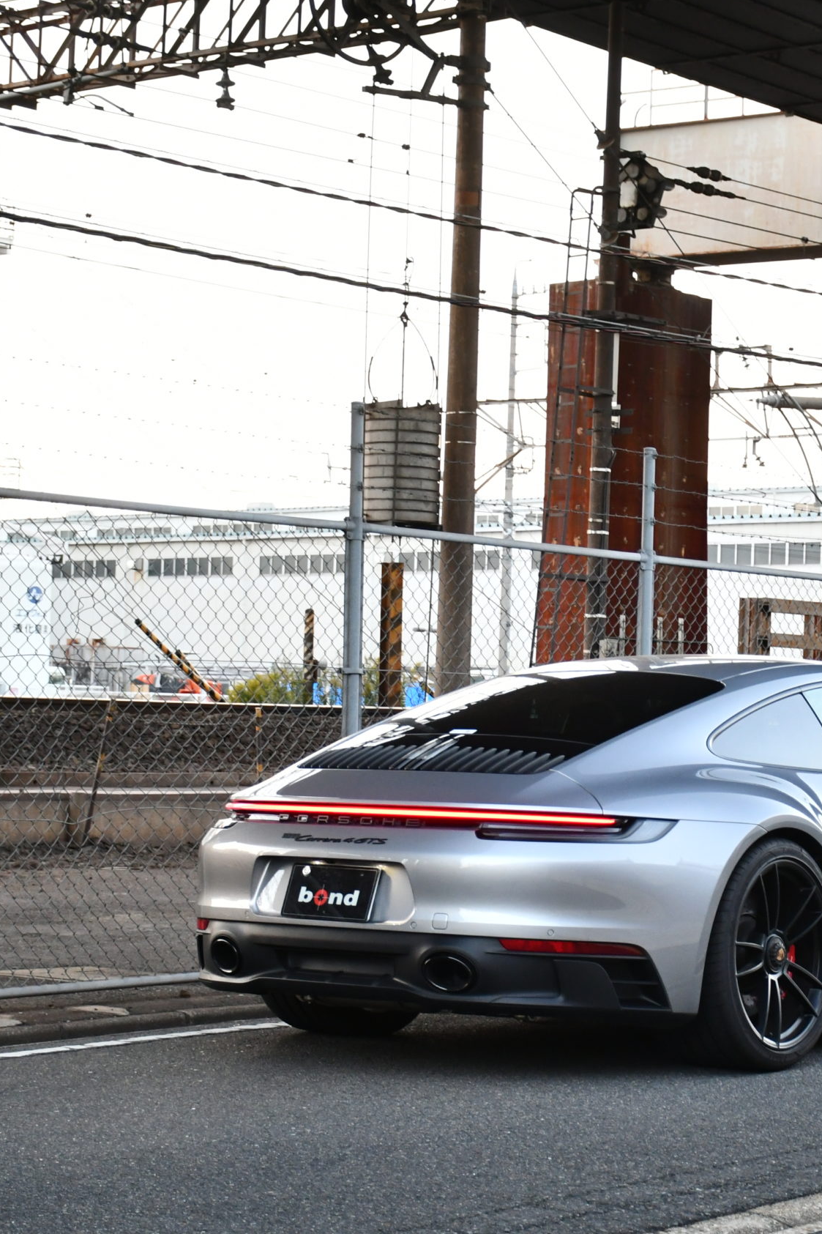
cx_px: 663
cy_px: 623
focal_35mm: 79
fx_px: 2706
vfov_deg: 25.7
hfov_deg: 17.1
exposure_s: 1/40
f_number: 4.2
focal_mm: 35
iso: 1100
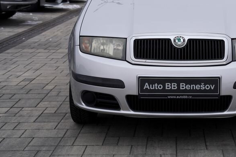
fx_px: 577
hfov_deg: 22.9
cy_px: 32
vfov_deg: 15.4
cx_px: 180
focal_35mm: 88
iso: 100
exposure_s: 1/125
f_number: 4.5
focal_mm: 50
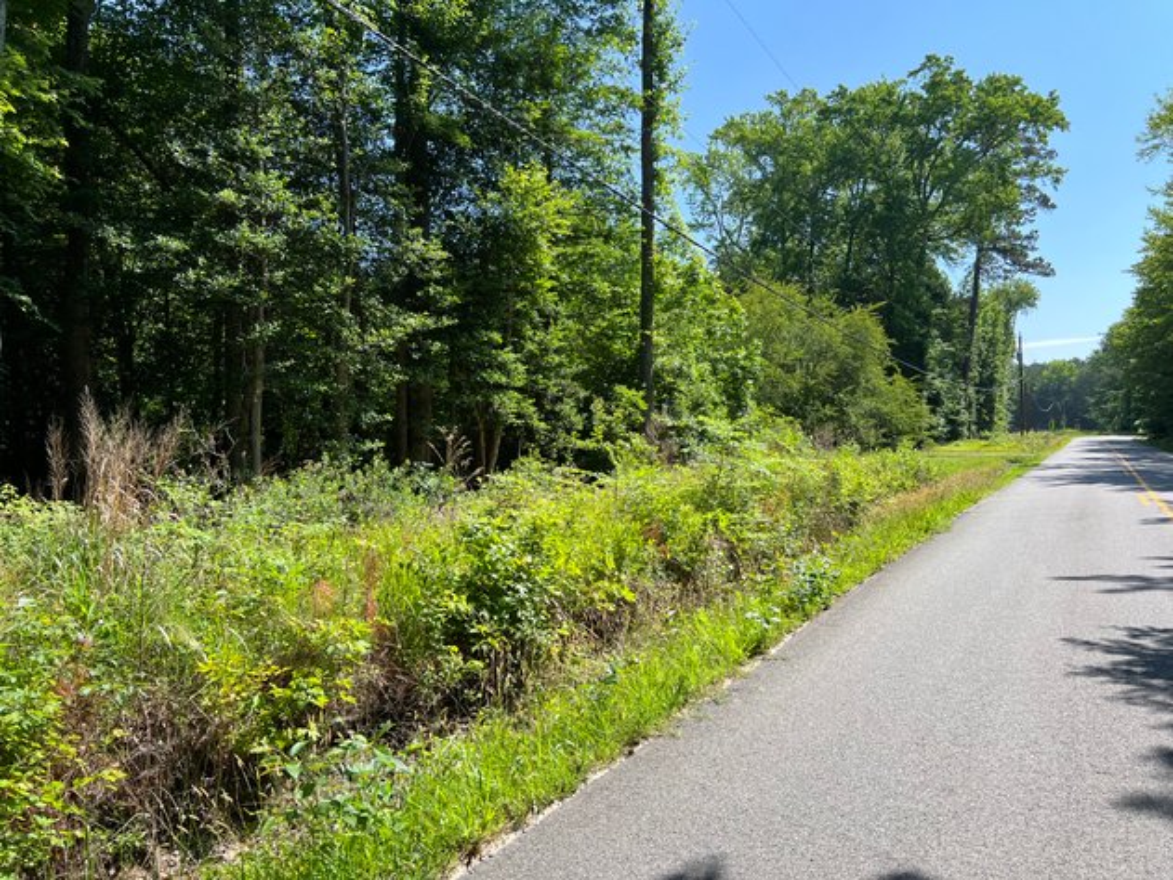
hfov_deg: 67.3
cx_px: 586
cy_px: 440
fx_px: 881
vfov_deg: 53.0
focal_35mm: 26
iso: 50
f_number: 1.5
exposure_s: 1/1779
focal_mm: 5.7
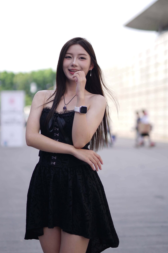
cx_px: 62
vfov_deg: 27.3
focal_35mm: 74
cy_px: 104
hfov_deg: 18.4
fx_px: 518
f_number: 1.4
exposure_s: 1/1600
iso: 80
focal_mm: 50
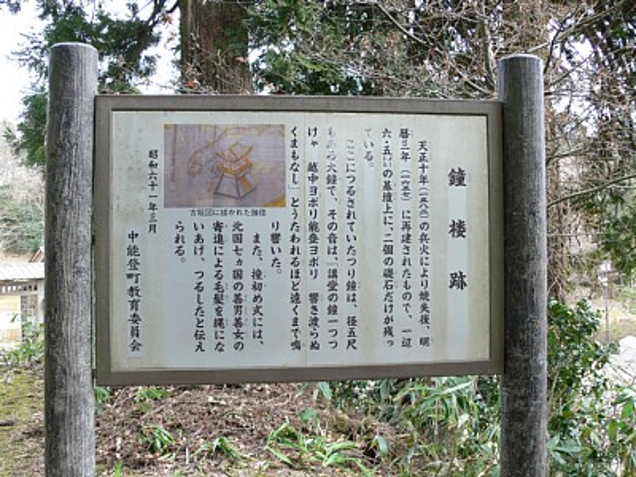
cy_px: 238
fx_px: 643
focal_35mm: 35
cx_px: 318
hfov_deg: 52.6
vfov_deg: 40.7
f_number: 2.8
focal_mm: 7.4
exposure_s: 1/40
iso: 80
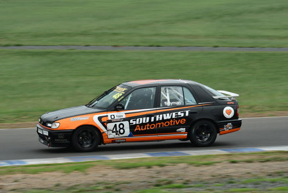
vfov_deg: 6.8
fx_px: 1620
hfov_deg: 10.2
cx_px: 144
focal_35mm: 202
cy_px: 96
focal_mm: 135
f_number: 11
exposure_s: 1/250
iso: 500
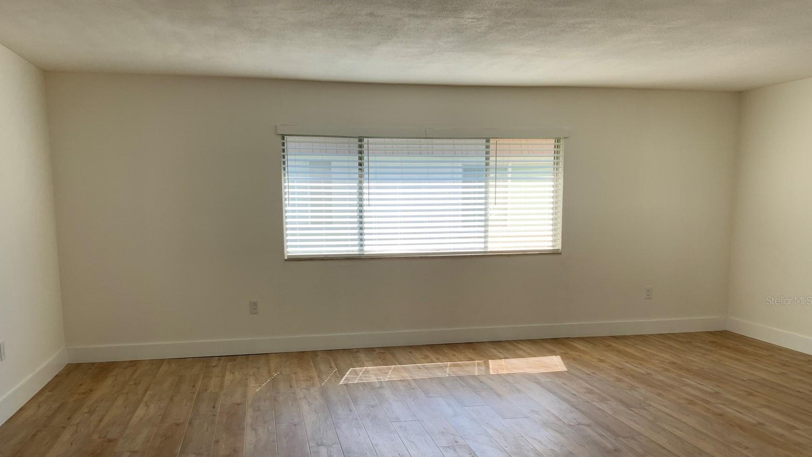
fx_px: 689
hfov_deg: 61.0
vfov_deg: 36.4
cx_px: 403
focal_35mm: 32
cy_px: 300
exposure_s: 1/122
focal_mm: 3
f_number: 1.8
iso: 20
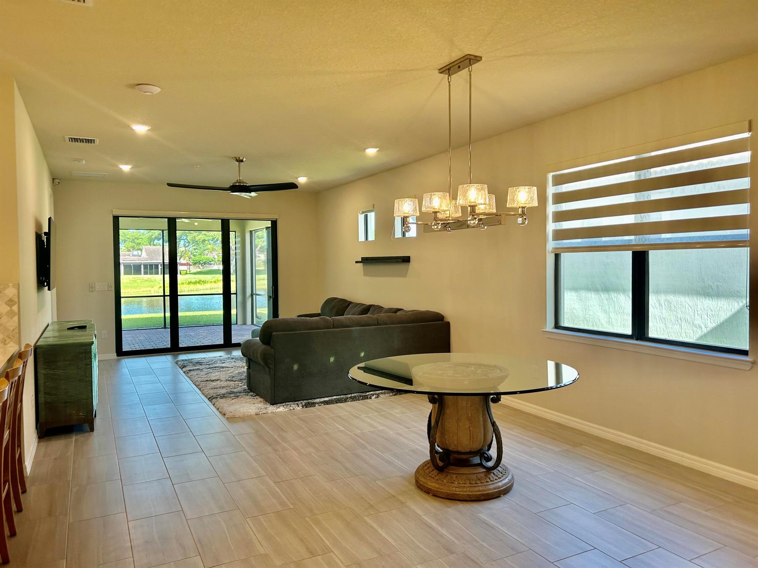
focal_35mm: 26
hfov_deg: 67.3
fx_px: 569
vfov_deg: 53.1
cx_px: 379
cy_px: 284
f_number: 1.5
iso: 64
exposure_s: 1/149
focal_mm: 5.7
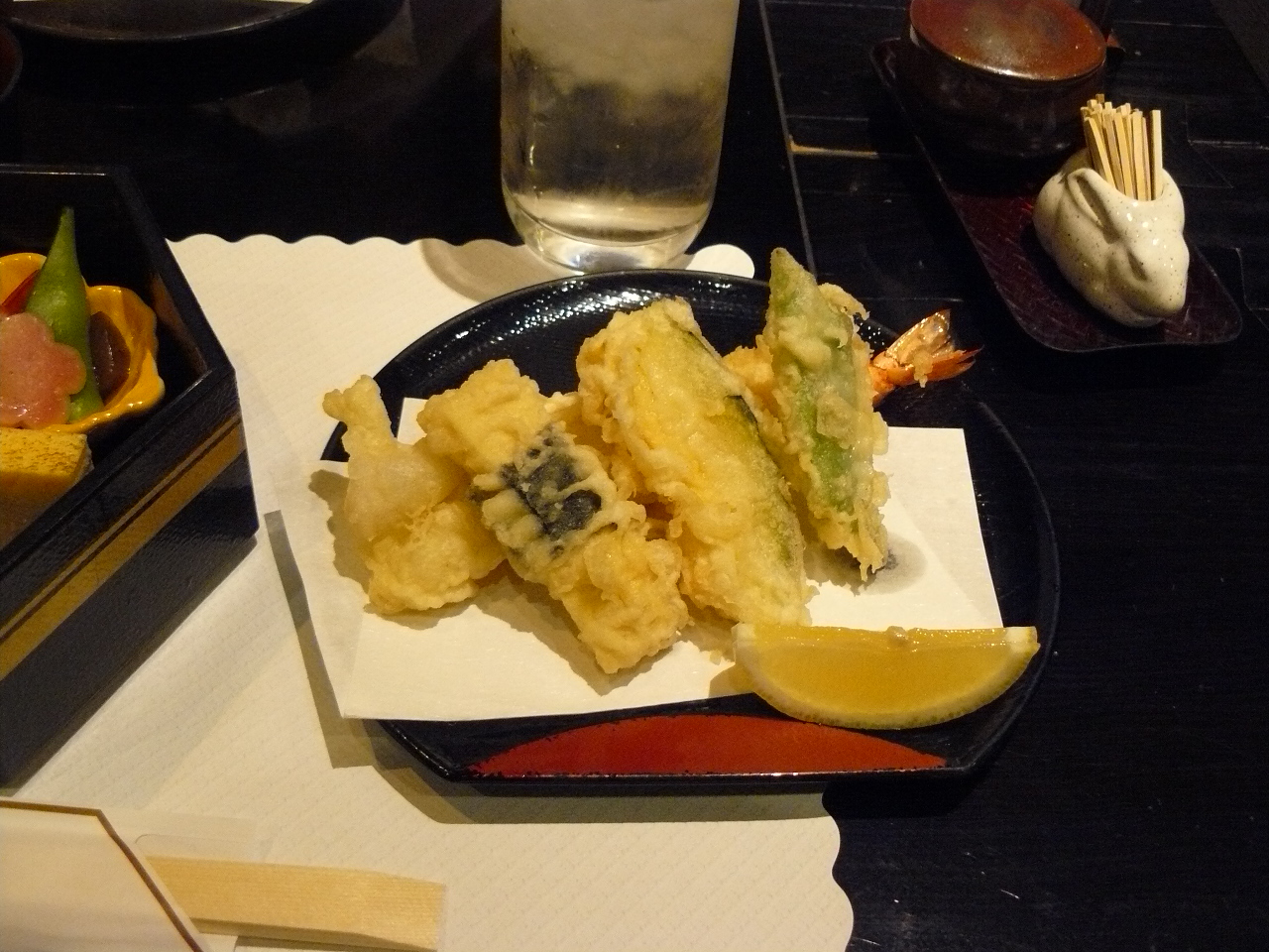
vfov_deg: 39.7
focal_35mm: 36
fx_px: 1320
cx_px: 634
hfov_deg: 51.4
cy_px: 476
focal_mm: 6
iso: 400
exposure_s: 1/30
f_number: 2.8
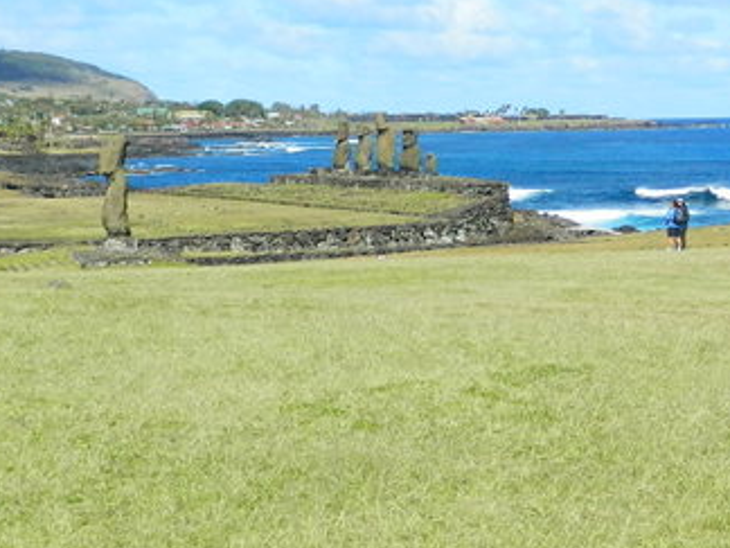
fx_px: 1666
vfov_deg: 18.6
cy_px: 189
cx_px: 511
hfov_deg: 24.5
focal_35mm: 79
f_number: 8.7
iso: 80
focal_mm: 4.5
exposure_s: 1/160
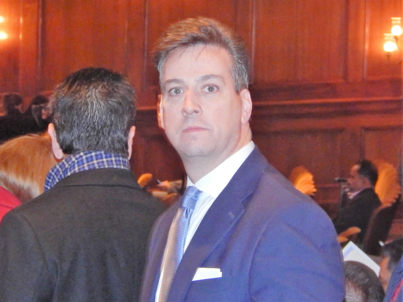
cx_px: 202
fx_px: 1653
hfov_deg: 13.9
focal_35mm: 142
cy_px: 151
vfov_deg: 10.4
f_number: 4.9
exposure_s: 1/30
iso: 1250
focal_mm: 25.3
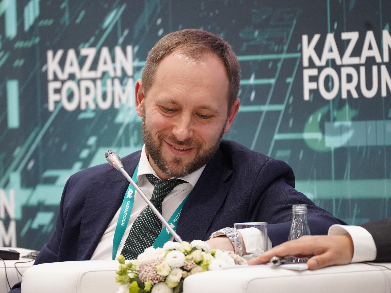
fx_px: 4270
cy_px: 146
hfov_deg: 5.2
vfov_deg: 3.9
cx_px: 173
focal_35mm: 378
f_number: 5.6
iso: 3200
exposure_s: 1/125
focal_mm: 232
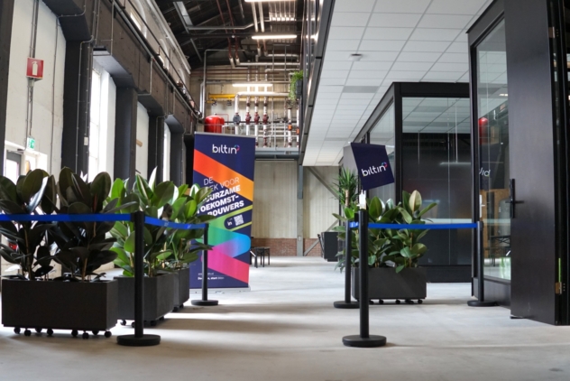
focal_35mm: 45
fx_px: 713
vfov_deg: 29.9
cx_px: 285
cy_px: 190
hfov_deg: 43.6
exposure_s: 1/160
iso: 800
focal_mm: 30
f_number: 4
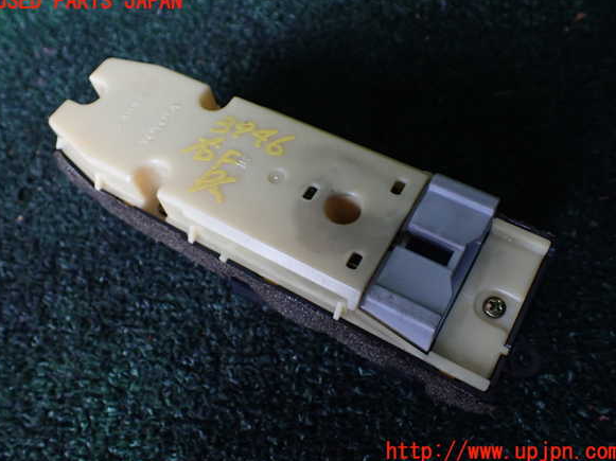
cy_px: 227
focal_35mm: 31
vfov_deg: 45.4
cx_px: 307
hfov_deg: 58.4
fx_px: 551
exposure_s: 1/125
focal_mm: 5.4
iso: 400
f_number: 2.3
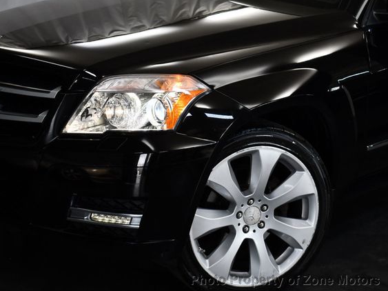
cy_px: 146
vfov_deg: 21.0
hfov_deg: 27.8
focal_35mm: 70
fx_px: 784
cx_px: 182
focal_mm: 32
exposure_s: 1/250
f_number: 4.5
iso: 500
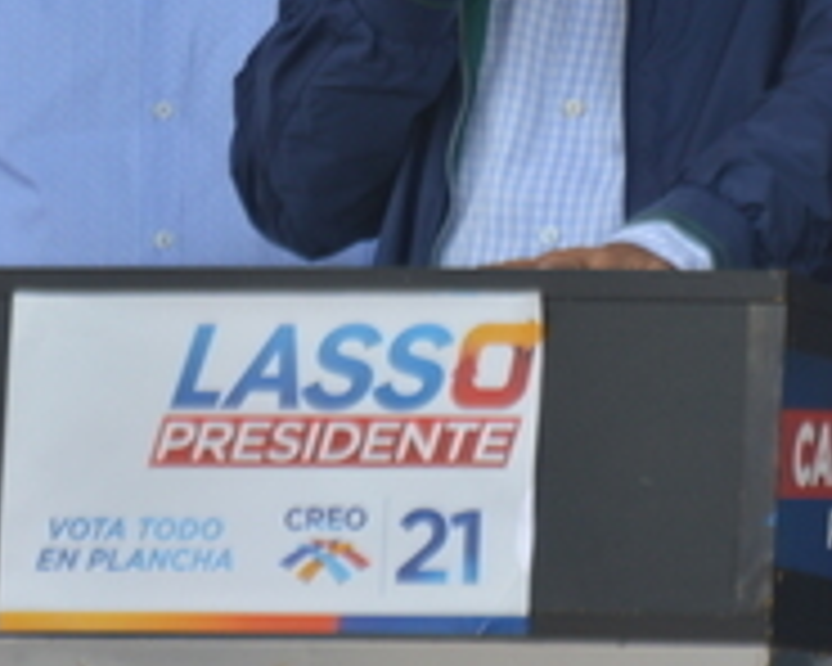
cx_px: 252
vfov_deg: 1.7
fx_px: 22334
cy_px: -153
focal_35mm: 907
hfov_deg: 2.1
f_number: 5.6
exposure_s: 1/250
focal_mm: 200
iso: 100
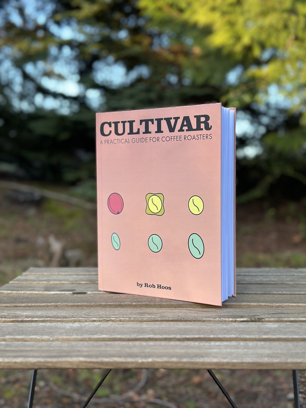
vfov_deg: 39.7
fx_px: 566
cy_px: 204
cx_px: 153
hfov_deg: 30.3
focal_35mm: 48
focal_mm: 6.86
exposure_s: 1/254
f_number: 1.78
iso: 80
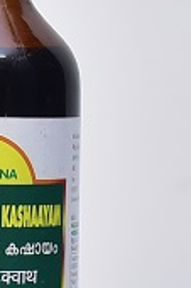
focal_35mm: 136
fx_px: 1084
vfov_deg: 15.0
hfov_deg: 10.0
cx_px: -5
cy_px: 208
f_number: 4
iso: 1250
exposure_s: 1/100
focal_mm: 44
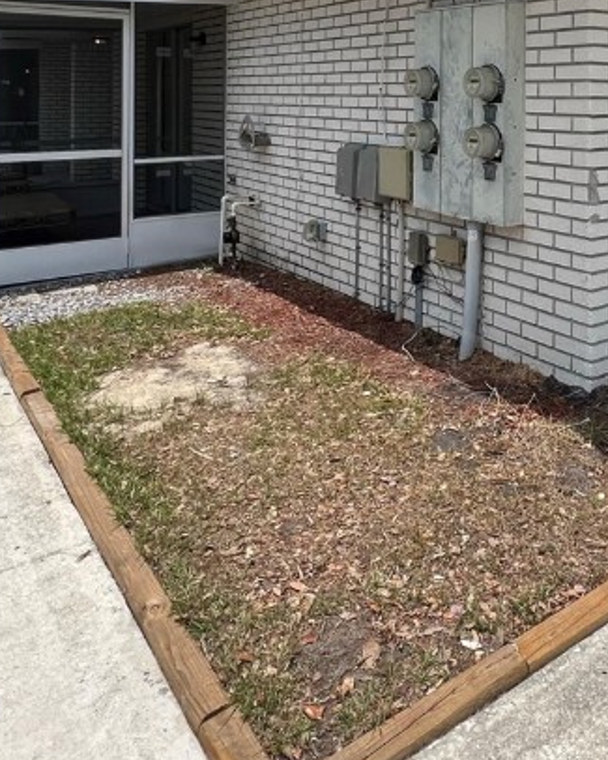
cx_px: 541
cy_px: 92
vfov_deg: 50.1
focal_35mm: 32
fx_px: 720
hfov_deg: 42.3
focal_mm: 1.57
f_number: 1.8
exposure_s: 1/1698
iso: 32
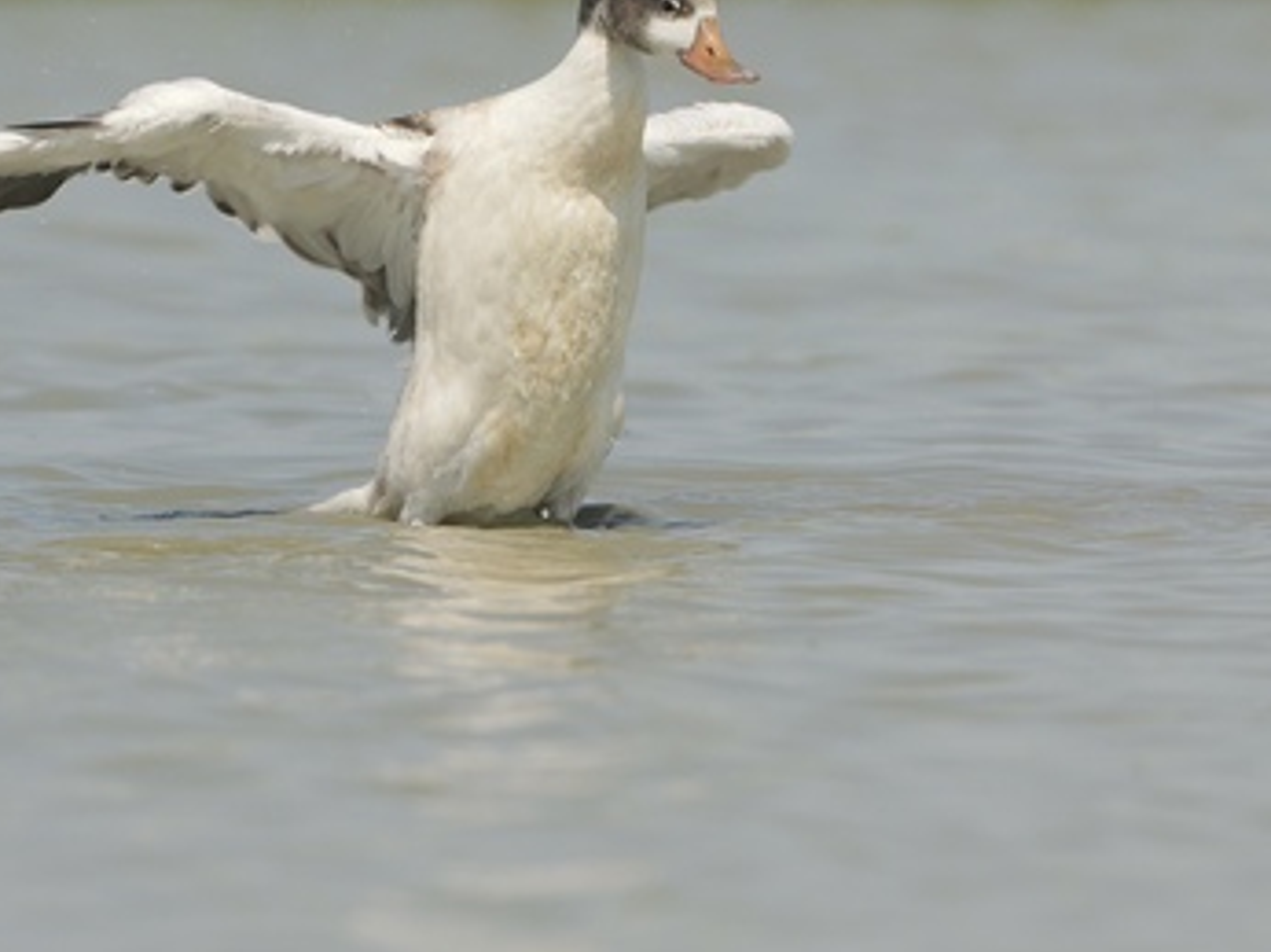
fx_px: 29280
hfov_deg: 2.5
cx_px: 588
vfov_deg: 1.9
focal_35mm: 798
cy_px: 358
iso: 500
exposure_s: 1/2500
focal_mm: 300
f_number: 6.3
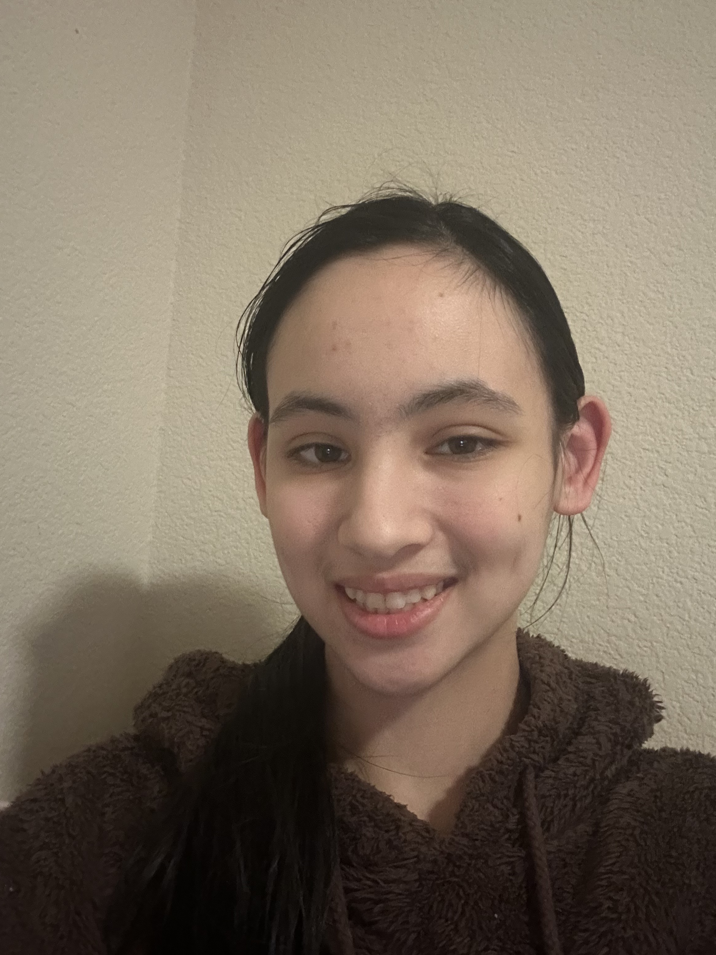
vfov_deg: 60.0
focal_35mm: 30
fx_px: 827
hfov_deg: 46.8
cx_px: 358
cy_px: 478
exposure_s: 1/15
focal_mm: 2.69
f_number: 1.9
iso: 640
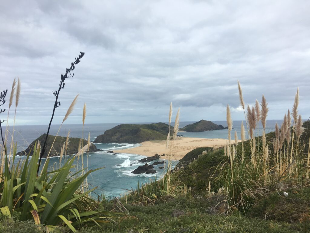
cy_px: 116
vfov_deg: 48.2
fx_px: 260
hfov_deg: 61.7
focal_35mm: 29
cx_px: 155
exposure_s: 1/810
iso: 25
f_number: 2.2
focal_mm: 4.15
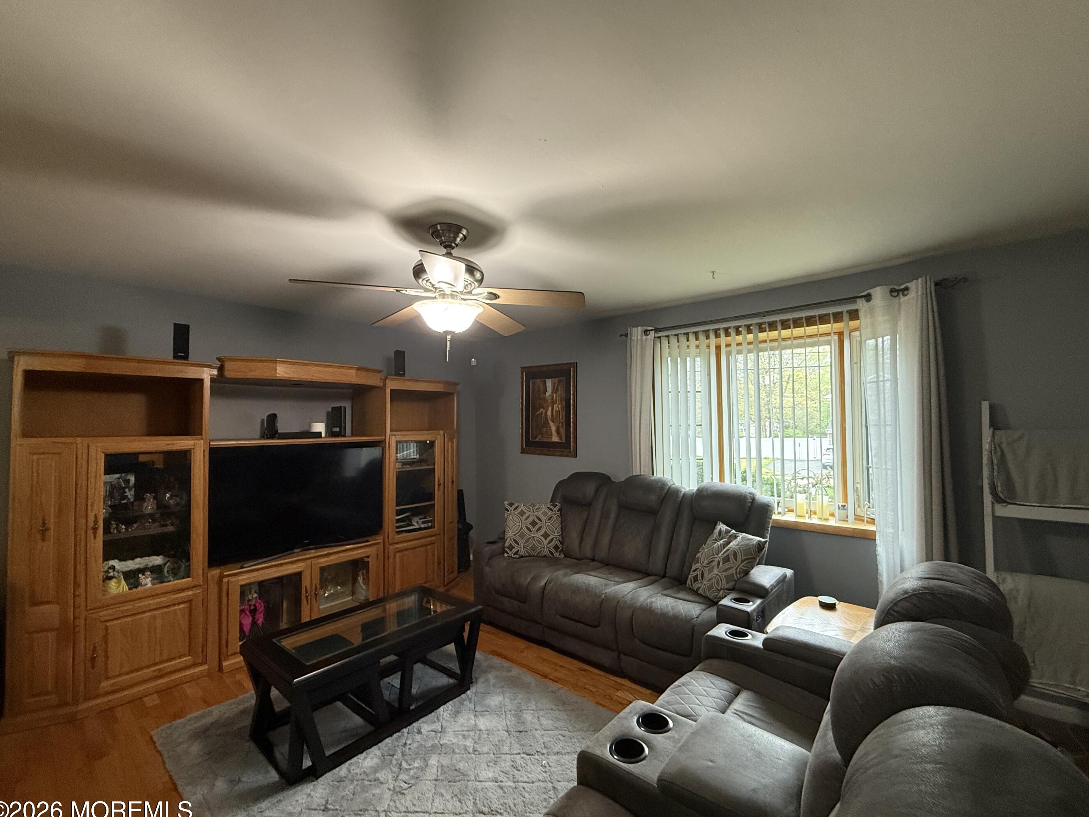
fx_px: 472
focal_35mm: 15
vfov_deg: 81.7
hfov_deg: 98.1
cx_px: 572
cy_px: 413
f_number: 2.2
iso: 320
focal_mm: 2.22
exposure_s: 1/60
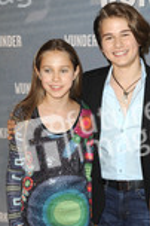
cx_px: 134
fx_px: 526
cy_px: 211
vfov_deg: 23.5
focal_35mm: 84
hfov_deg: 16.0
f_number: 5.6
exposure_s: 1/160
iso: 500
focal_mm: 32
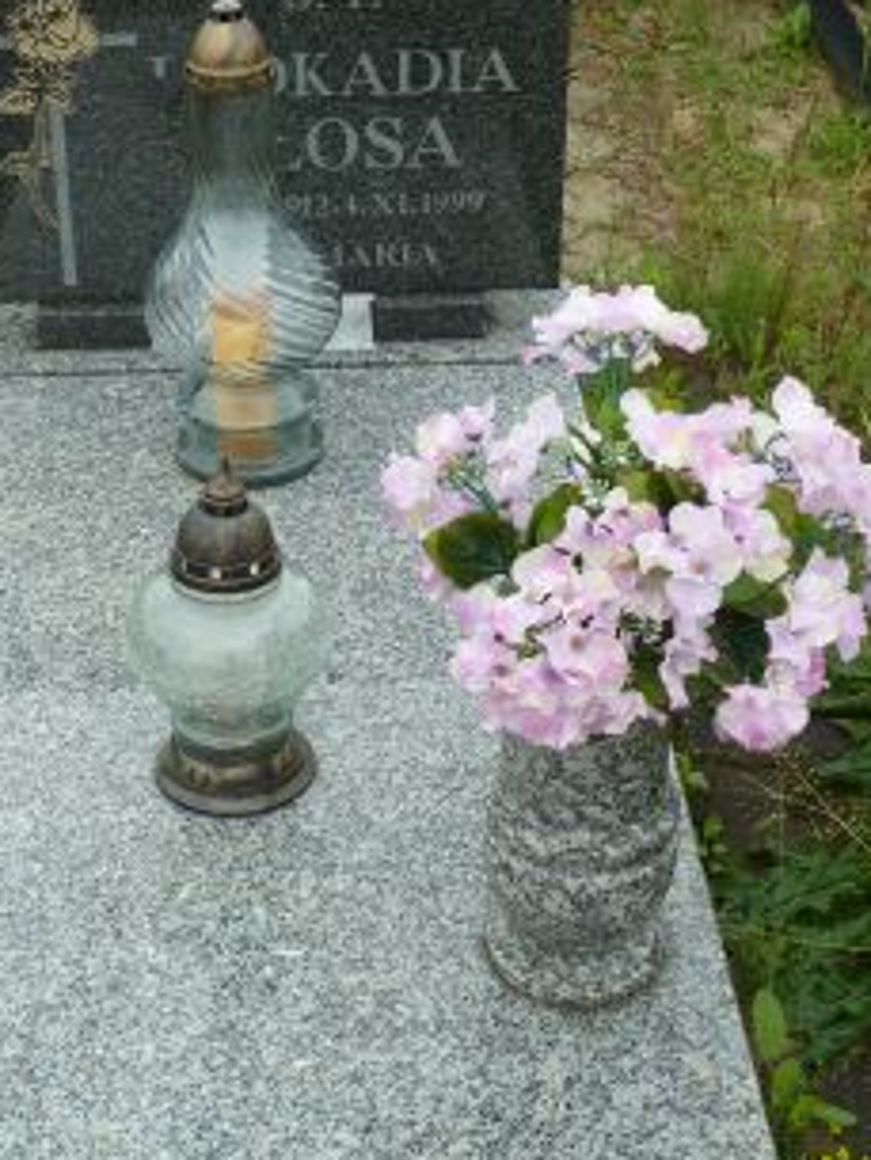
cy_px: 574
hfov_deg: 23.2
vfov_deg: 30.7
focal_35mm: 63
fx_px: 2112
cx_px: 293
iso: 80
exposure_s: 1/125
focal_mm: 6.5
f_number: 4
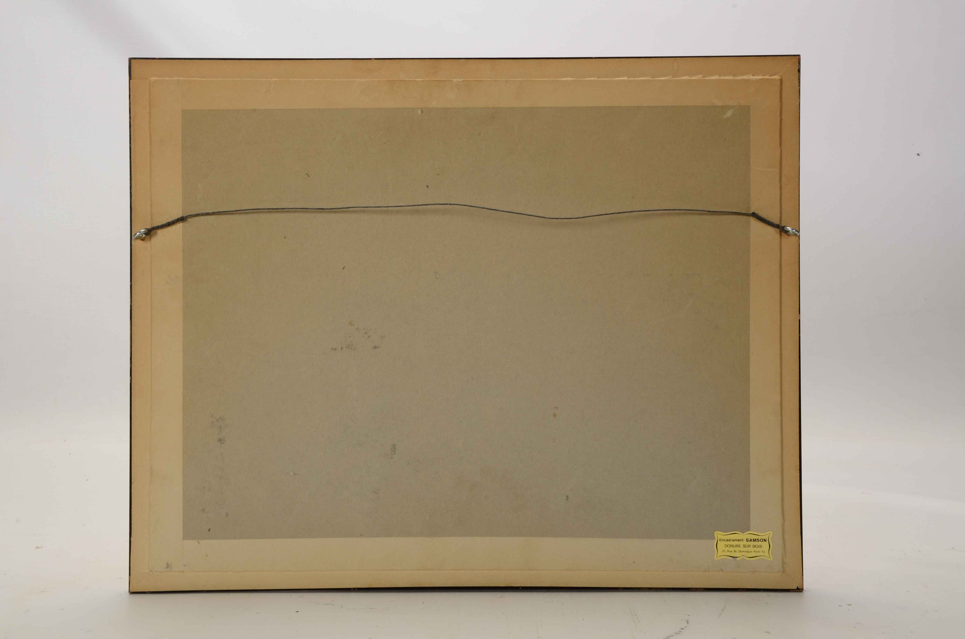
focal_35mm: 51
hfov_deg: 39.0
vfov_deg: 26.4
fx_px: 1364
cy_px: 320
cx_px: 482
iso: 200
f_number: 20
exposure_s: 1/160
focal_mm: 34
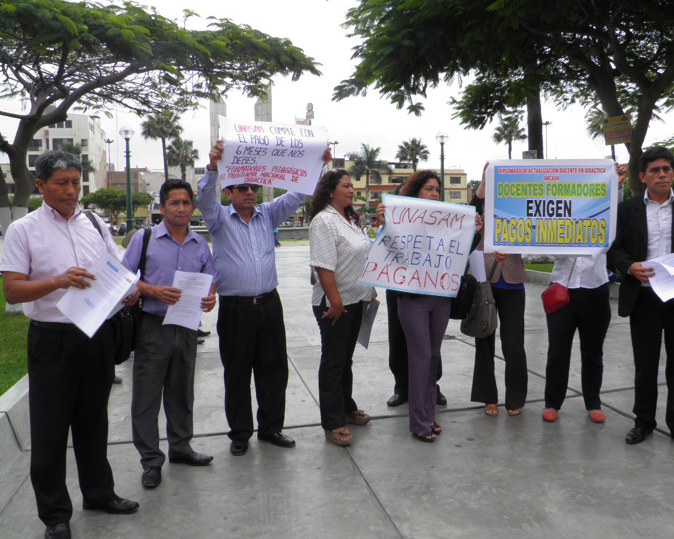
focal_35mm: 30
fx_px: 598
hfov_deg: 58.7
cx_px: 369
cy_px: 265
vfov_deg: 48.5
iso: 50
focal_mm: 4.9
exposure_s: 1/250
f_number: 5.7
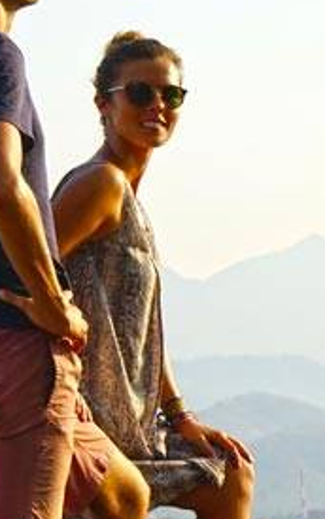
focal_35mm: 187
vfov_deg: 11.2
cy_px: 323
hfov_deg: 7.0
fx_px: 2649
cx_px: -30
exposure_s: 1/125
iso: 100
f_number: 11
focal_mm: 51
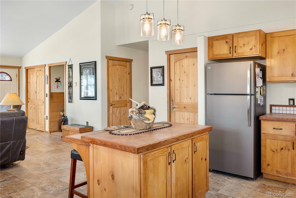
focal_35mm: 27
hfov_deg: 67.4
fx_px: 222
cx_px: 148
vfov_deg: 47.9
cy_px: 99
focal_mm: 27
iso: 100
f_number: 8
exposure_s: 1.3
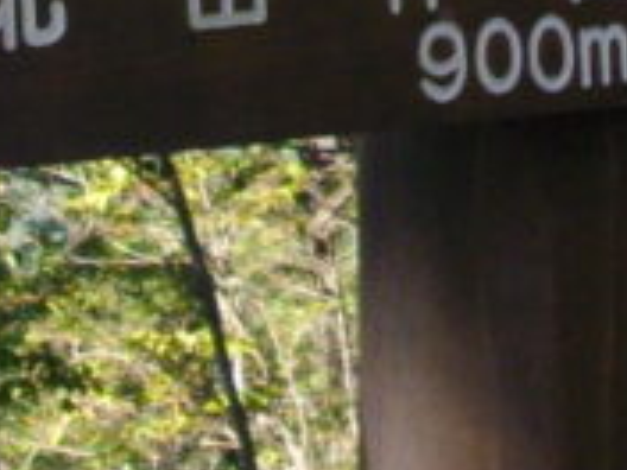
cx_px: 239
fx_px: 3894
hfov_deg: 9.2
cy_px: -438
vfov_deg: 6.7
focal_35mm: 215
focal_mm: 6.2
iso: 100
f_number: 2.8
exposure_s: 1/320
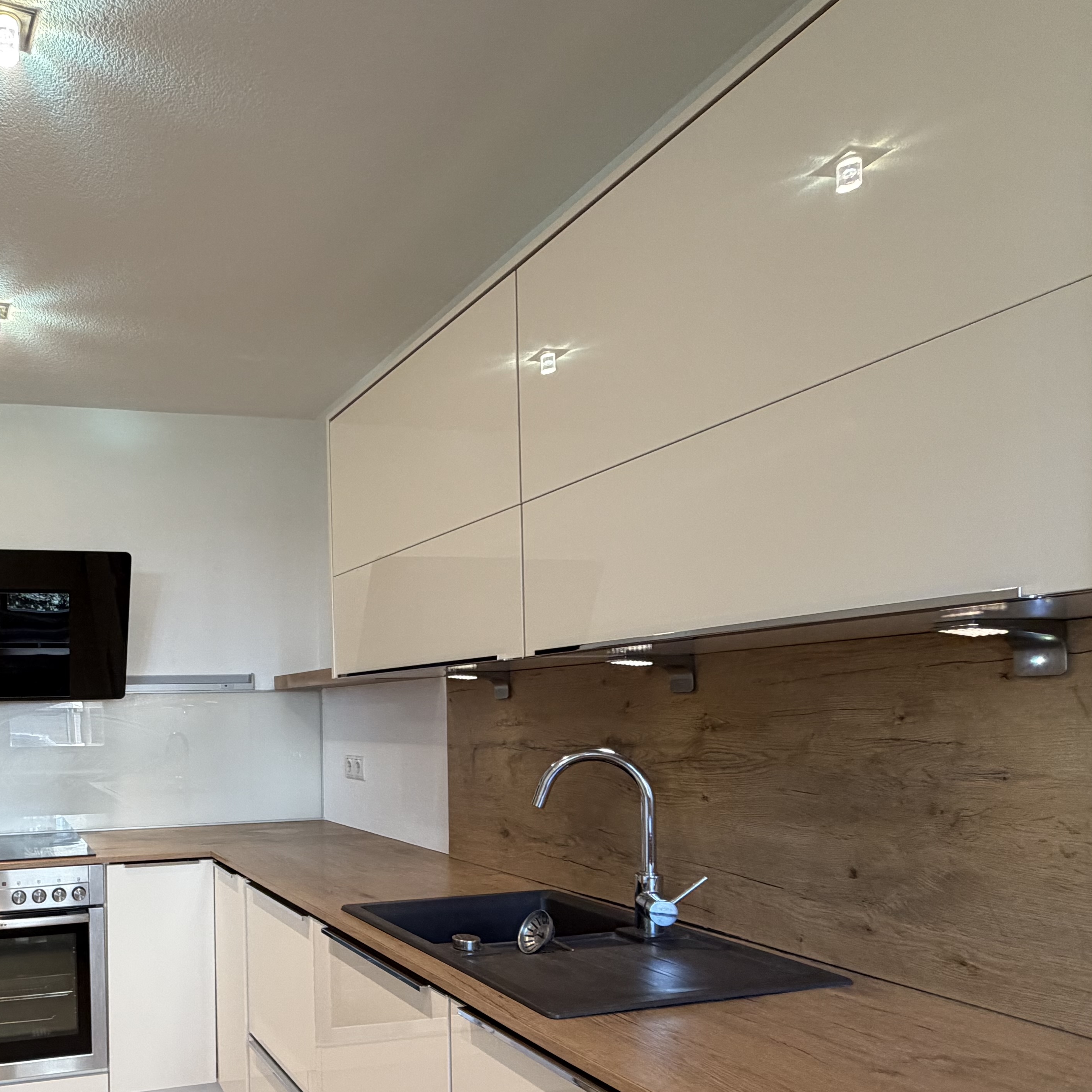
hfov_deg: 57.4
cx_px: 192
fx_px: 892
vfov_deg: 61.4
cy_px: 727
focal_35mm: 25
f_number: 2.2
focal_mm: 2.22
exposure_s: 1/100
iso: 250
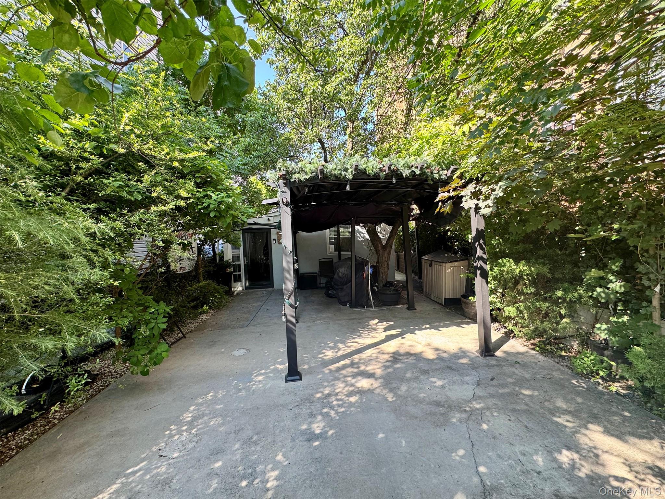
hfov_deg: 102.1
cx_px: 332
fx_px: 269
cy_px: 250
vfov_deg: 85.7
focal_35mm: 14
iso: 50
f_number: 2.2
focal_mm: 2.22
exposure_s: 1/99
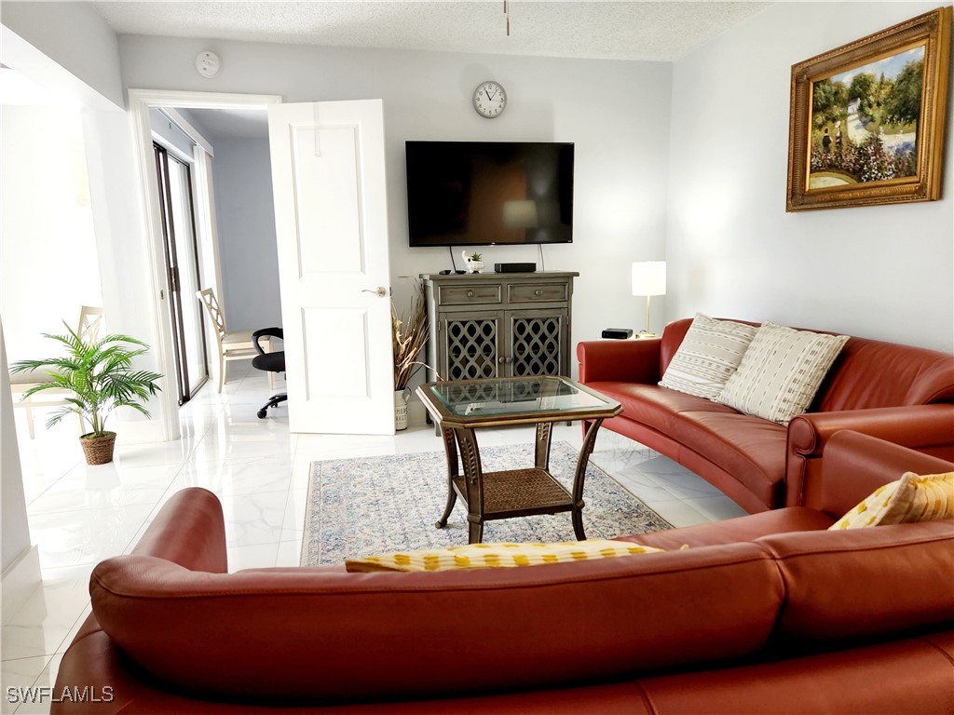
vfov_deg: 58.9
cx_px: 477
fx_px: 634
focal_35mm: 23
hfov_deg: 73.9
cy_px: 358
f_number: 1.8
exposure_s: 1/120
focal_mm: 5.4
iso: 125
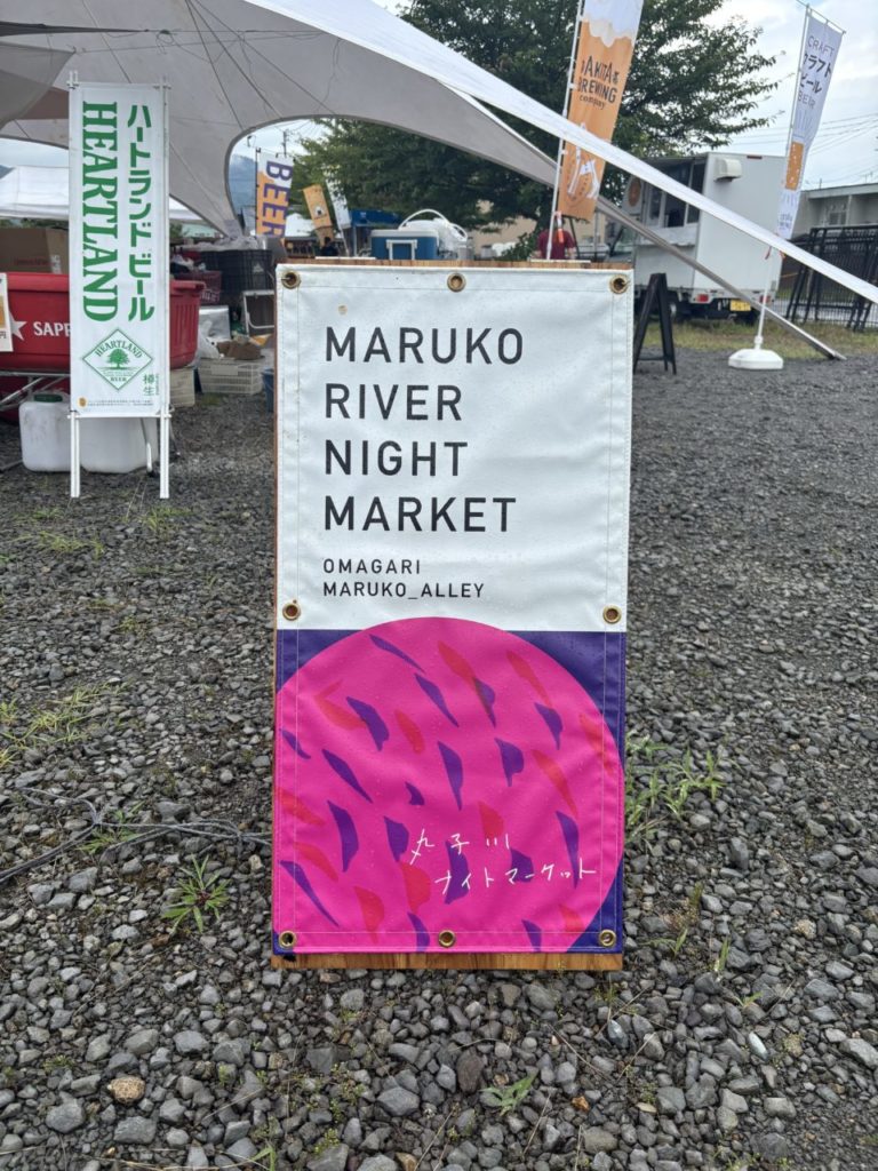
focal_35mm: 26
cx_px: 439
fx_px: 879
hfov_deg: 53.1
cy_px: 586
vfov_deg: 67.3
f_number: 1.6
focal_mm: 5.96
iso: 50
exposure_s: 1/1279
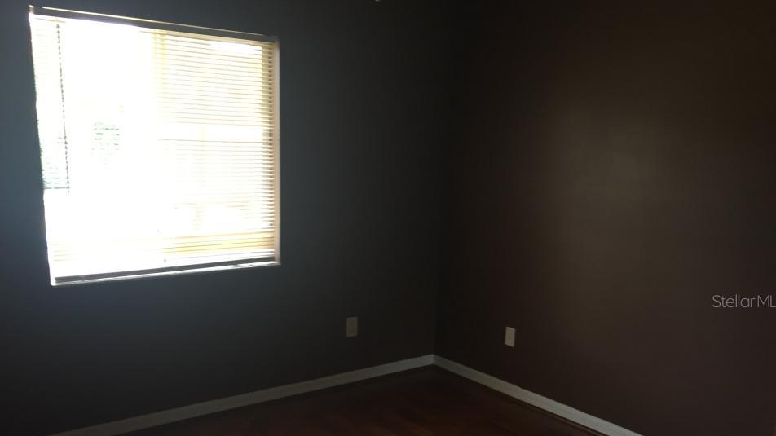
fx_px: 699
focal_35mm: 34
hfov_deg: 58.0
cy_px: 301
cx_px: 372
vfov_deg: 34.2
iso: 64
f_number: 2.2
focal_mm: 4.15
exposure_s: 1/30
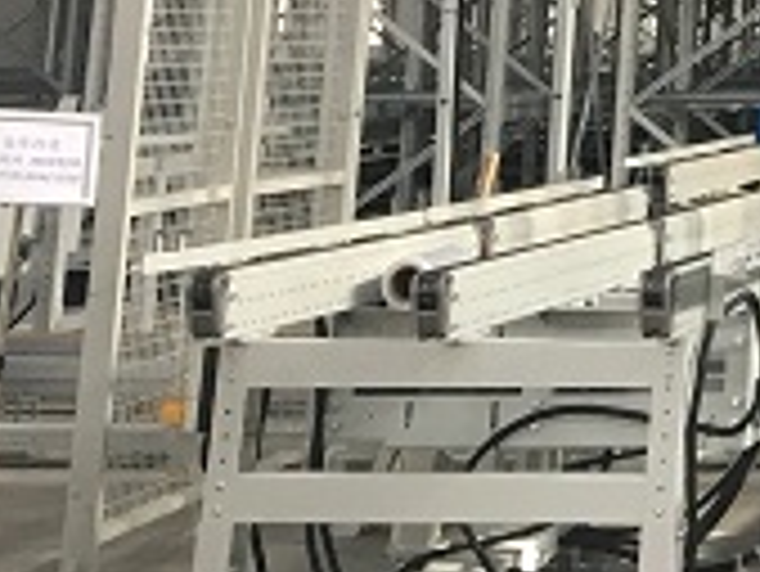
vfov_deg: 9.9
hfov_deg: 13.0
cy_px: -626
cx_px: 1385
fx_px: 3010
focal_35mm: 137
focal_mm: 4.15
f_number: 2.2
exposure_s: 1/33
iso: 50
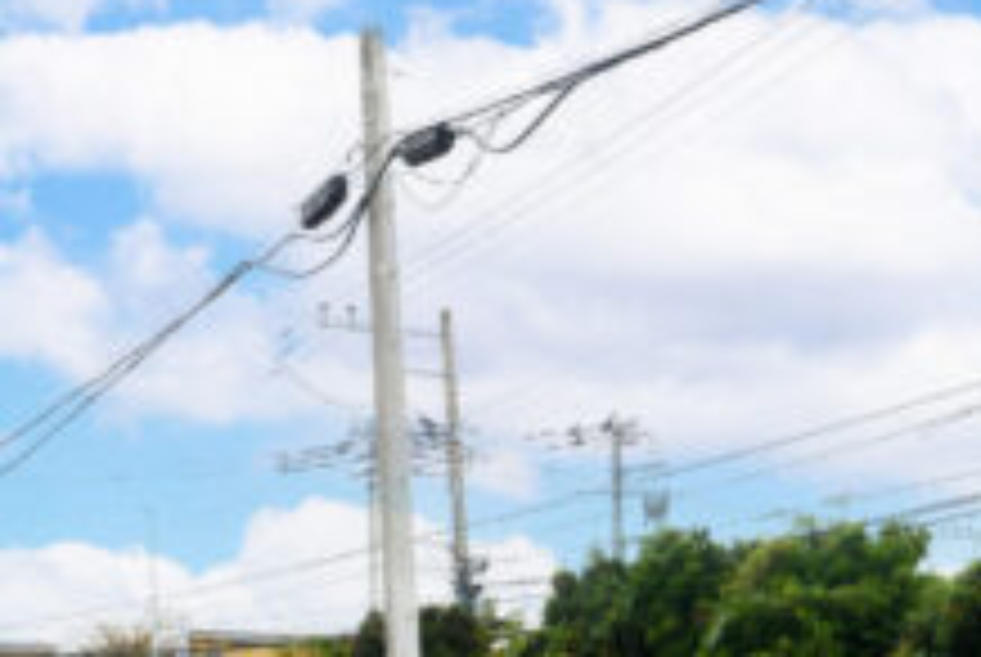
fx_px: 2401
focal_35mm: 88
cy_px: 826
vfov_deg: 15.0
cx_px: 504
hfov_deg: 23.1
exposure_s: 1/25
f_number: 11
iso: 100
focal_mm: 30
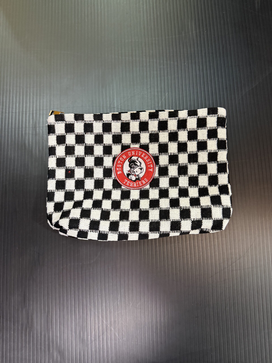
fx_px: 251
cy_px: 182
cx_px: 136
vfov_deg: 71.6
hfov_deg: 56.8
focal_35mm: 24
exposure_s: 1/60
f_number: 1.78
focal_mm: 6.76
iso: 500
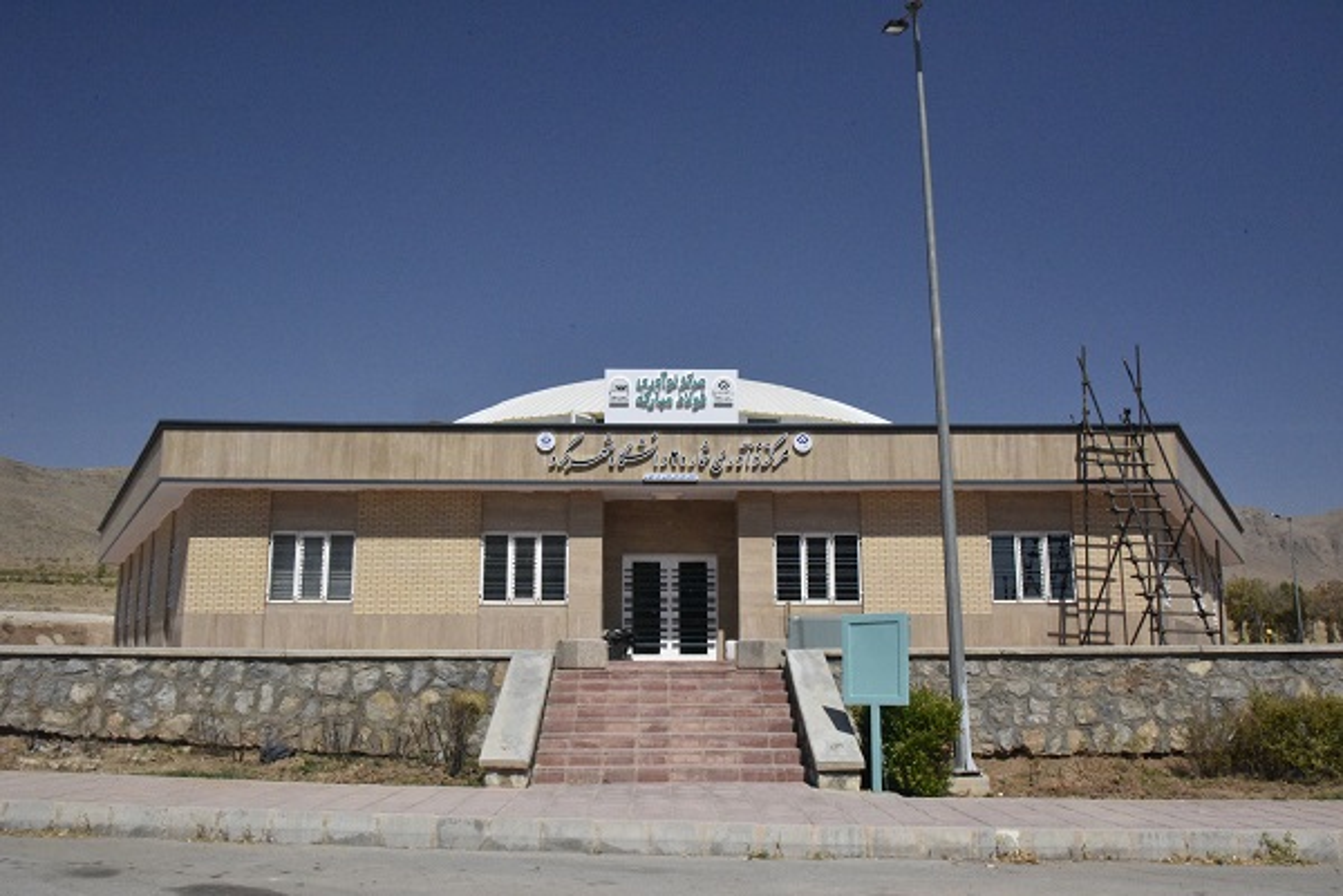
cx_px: 672
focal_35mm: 30
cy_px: 448
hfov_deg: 61.9
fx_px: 1119
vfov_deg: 43.6
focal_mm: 30
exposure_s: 1/6400
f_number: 22
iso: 10000
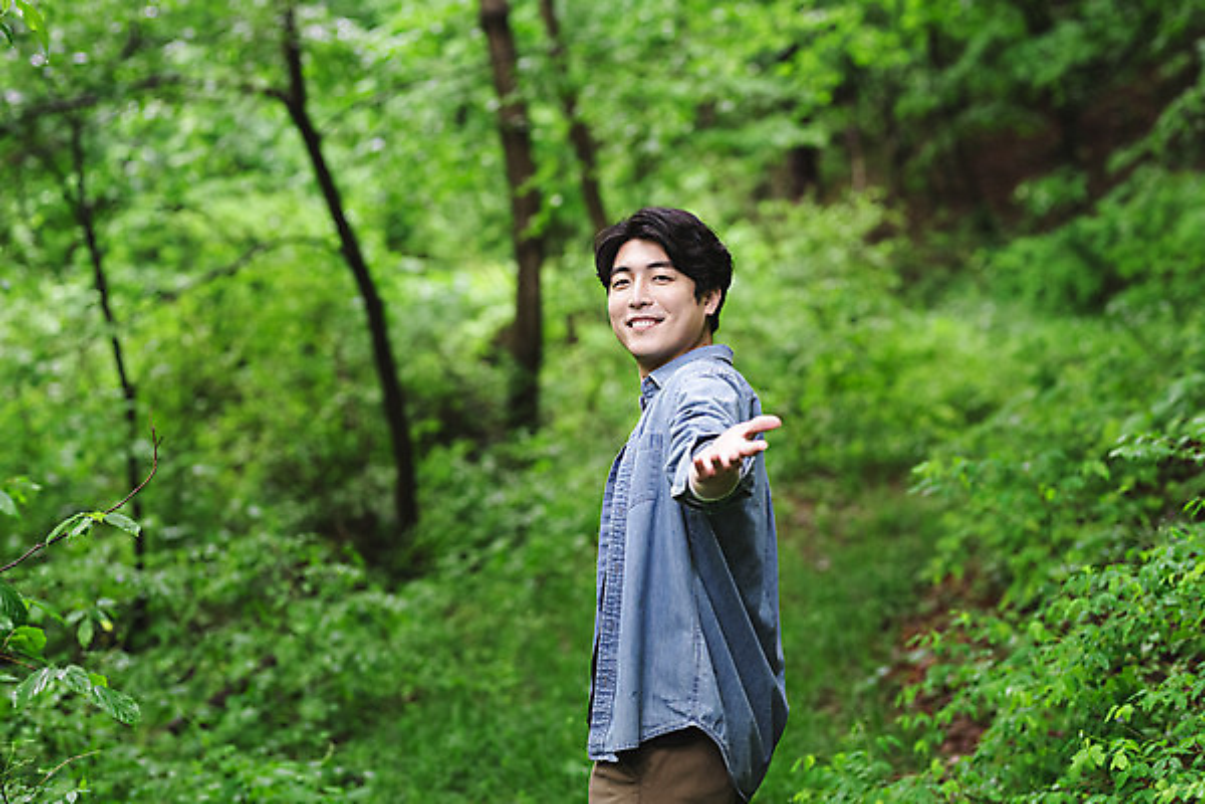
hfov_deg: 23.9
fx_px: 2845
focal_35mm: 85
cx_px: 602
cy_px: 402
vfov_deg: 16.1
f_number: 2.8
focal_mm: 85
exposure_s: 1/160
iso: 1000
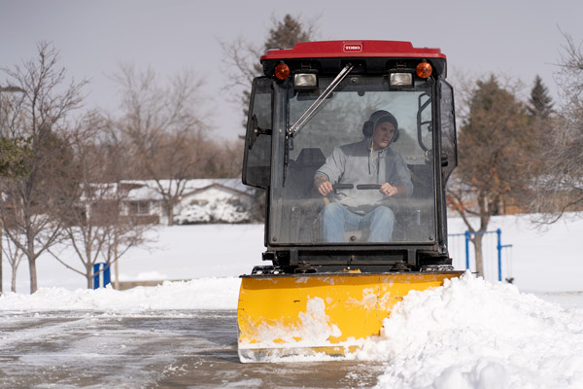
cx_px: 292
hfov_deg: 19.5
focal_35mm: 105
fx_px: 1700
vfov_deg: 13.0
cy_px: 194
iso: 250
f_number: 4
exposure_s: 1/5000
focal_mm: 105
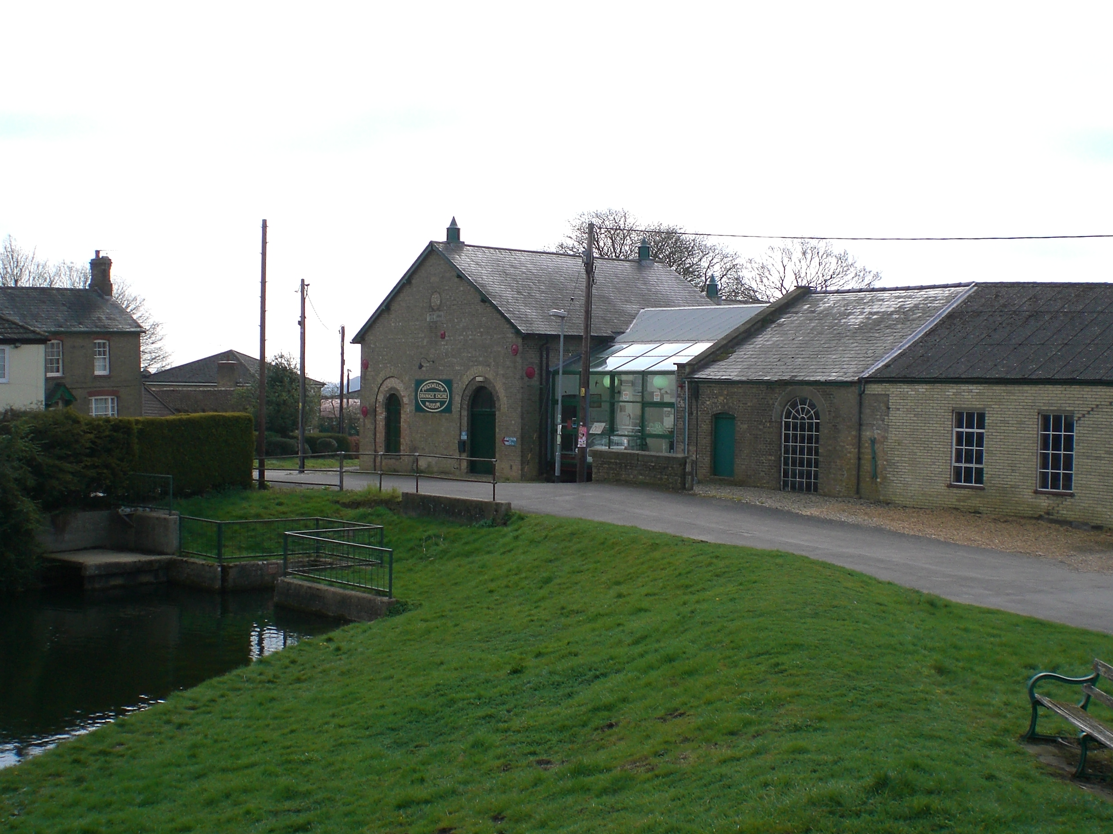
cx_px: 588
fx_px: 1382
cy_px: 452
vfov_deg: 33.6
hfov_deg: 43.8
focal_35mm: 43
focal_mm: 6.3
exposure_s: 1/400
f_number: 4.4
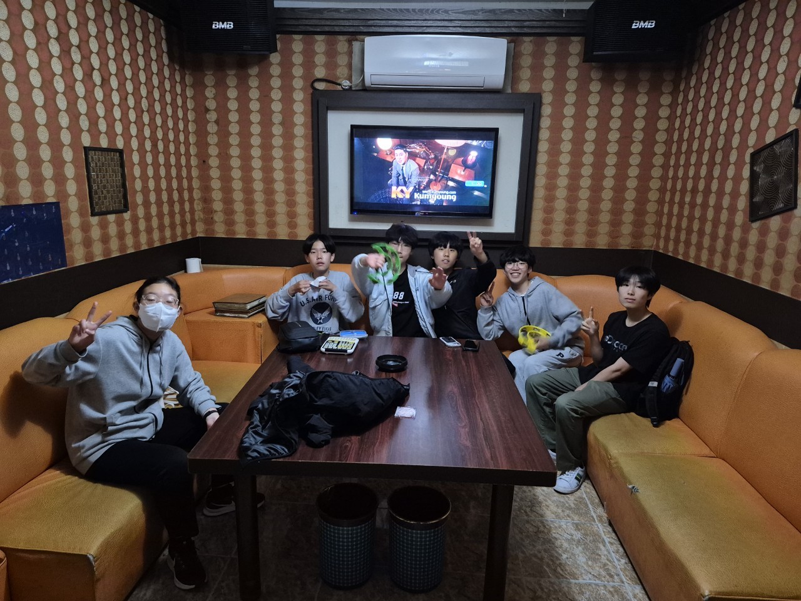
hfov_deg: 73.9
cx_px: 400
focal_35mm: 23
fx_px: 532
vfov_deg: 58.9
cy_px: 300
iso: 1250
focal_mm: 5.4
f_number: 1.8
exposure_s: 1/24
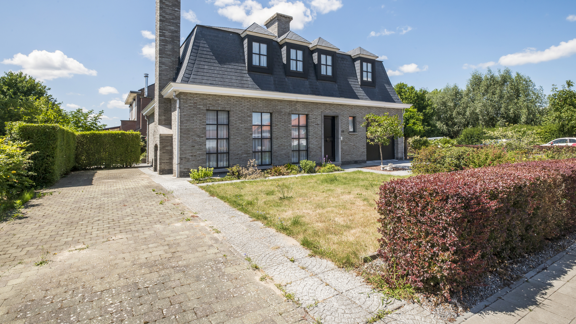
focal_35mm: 18
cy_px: 139
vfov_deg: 60.8
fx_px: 275
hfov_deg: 92.7
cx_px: 289
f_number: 14
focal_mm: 17
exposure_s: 1/320
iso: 500
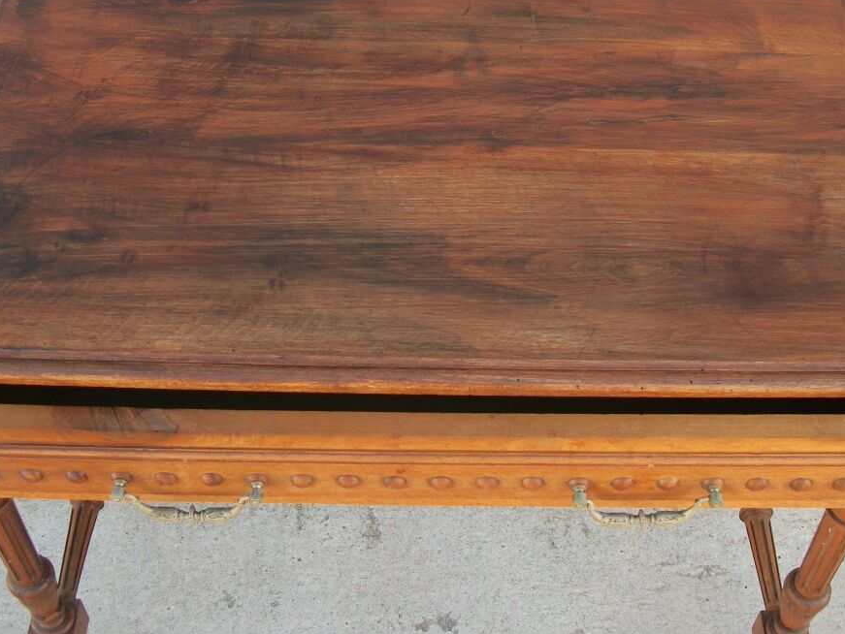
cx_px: 430
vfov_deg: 30.9
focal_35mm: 47
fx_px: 1148
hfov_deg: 40.4
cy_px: 270
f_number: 2.9
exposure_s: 1/125
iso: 80
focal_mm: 5.7
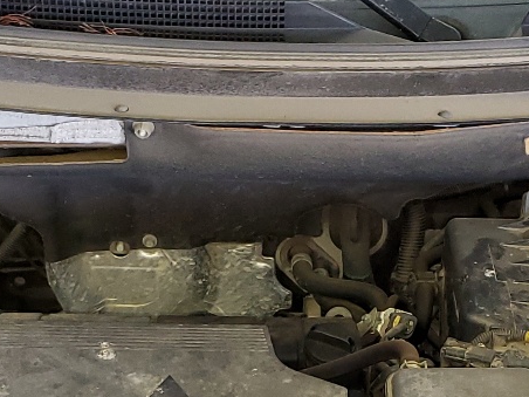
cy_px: 587
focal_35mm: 92
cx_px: 277
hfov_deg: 21.3
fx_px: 1406
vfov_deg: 15.0
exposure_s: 1/60.2
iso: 88
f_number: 1.5
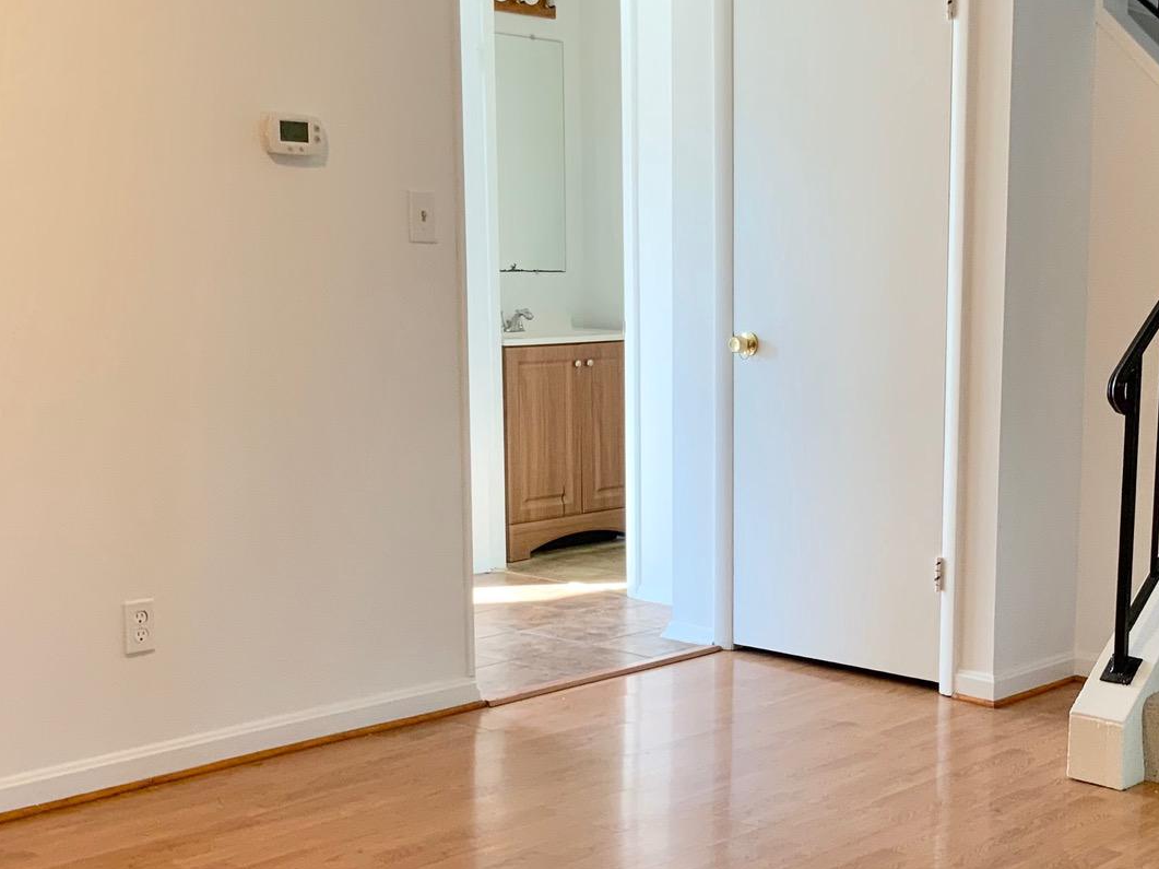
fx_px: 1874
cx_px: 872
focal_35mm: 56
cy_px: 540
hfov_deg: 33.7
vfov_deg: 26.0
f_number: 1.8
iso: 50
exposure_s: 1/60
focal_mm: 3
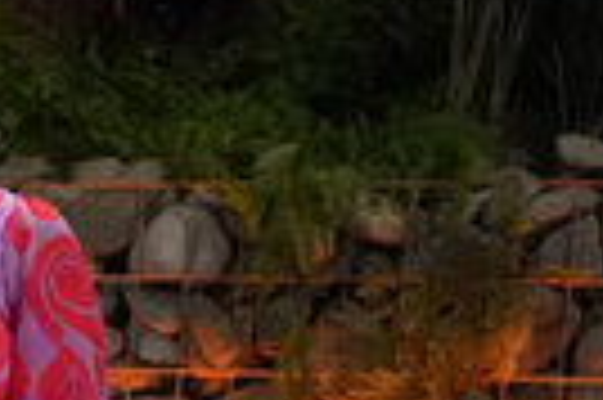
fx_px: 3630
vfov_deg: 6.1
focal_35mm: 217
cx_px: -1395
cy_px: 892
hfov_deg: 7.8
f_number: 4.5
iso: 12800
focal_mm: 29
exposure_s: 1/200
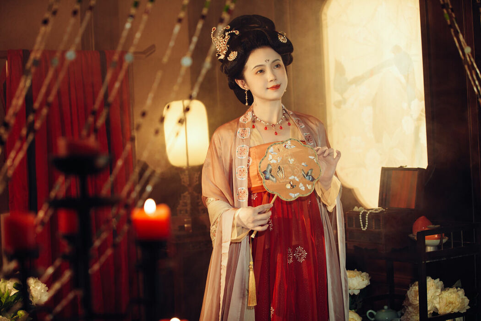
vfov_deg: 19.7
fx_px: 922
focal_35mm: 69
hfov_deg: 29.2
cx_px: 240
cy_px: 160
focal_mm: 70
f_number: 2.8
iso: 640
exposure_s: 1/160
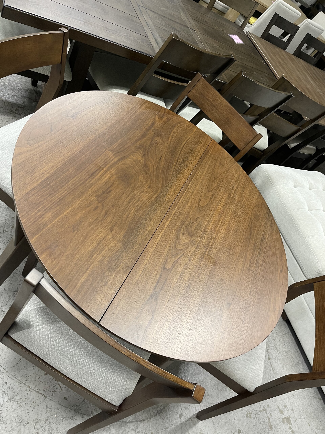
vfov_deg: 69.4
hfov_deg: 54.9
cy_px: 217
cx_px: 162
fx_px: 313
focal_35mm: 25
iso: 250
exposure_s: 1/60
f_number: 1.6
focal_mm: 5.1
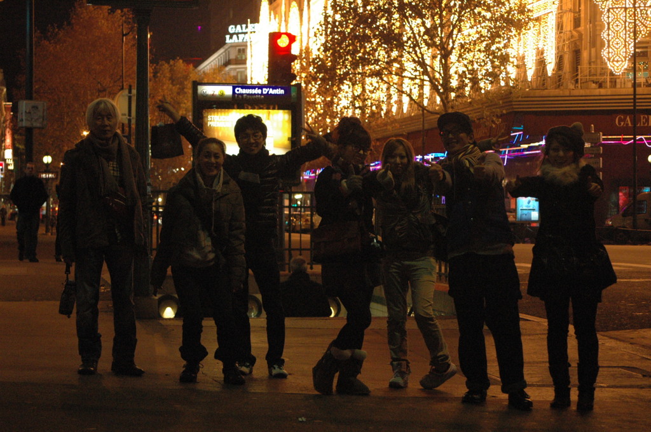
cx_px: 326
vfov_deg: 14.7
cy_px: 216
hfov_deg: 21.9
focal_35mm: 93
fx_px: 1680
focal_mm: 62
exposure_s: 1/30
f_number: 5
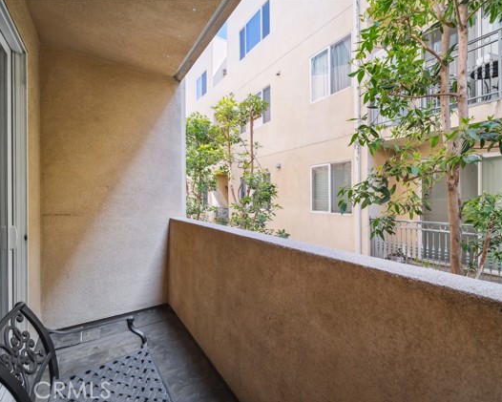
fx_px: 238
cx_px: 300
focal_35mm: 16
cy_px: 200
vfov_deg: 80.4
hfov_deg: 92.0
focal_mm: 9
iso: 400
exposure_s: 1/125
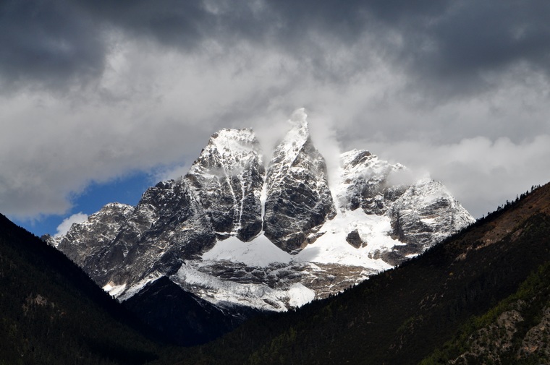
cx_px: 275
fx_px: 1946
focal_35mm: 128
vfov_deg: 10.7
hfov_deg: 16.1
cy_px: 182
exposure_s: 1/400
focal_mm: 85
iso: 200
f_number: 16
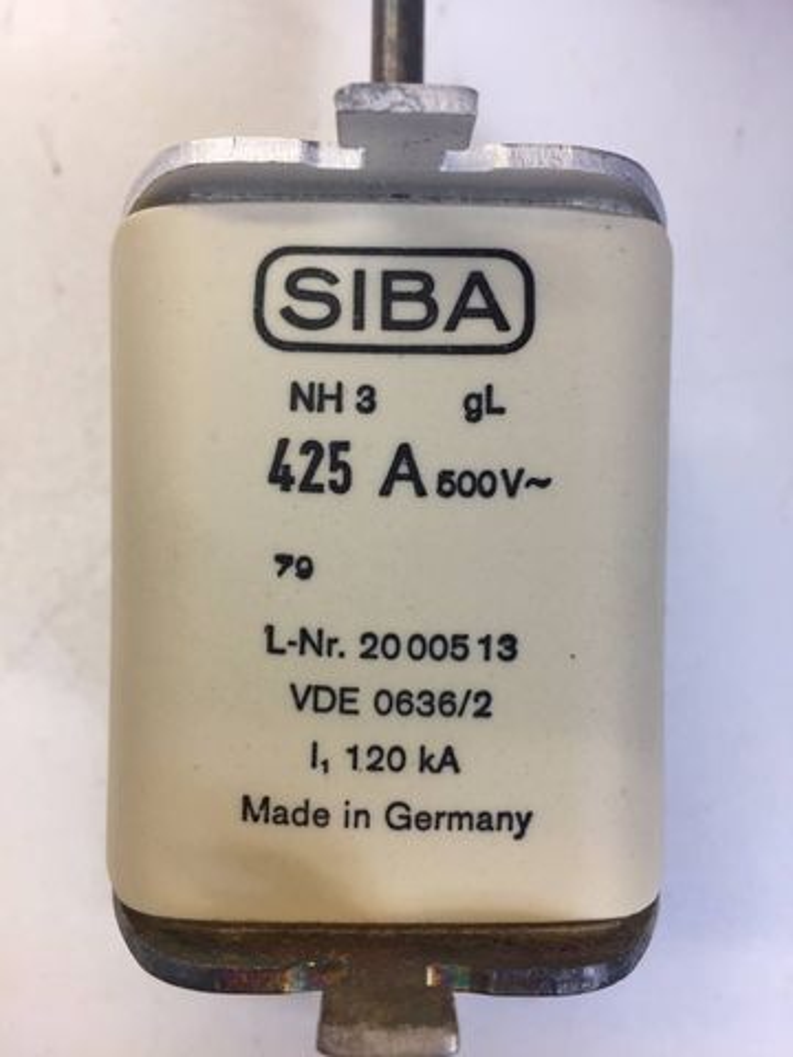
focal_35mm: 29
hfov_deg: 48.2
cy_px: 528
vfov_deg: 61.7
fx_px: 886
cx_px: 396
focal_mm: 4.15
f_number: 2.2
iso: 40
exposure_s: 1/100
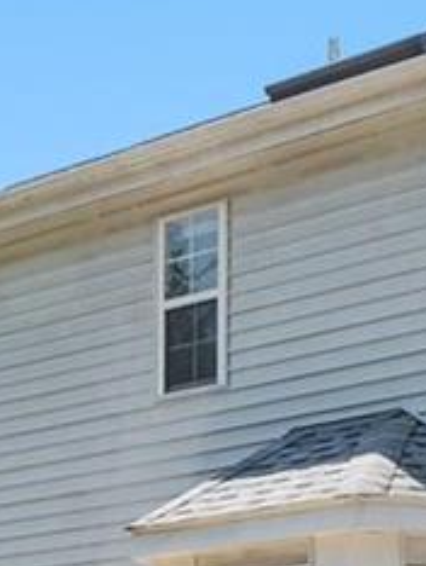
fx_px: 1720
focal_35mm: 105
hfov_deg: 14.1
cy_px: 958
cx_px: 131
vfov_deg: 16.3
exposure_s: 1/800
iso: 400
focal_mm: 8
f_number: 6.3
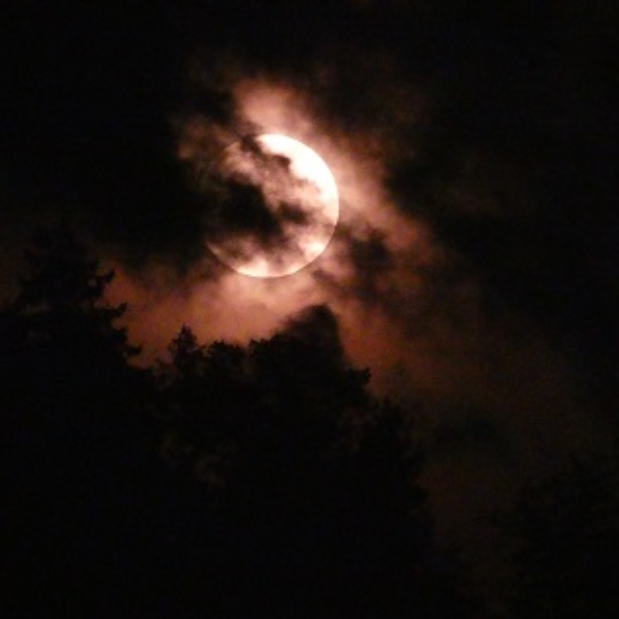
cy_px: 291
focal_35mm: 775
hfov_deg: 2.3
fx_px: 15679
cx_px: 316
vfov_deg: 2.3
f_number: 6.1
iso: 2500
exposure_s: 1/8
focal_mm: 96.2
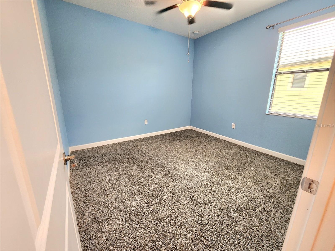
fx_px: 126
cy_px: 126
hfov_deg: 106.2
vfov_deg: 89.9
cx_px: 168
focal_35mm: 13
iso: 200
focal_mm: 2.2
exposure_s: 1/60.2
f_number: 2.2
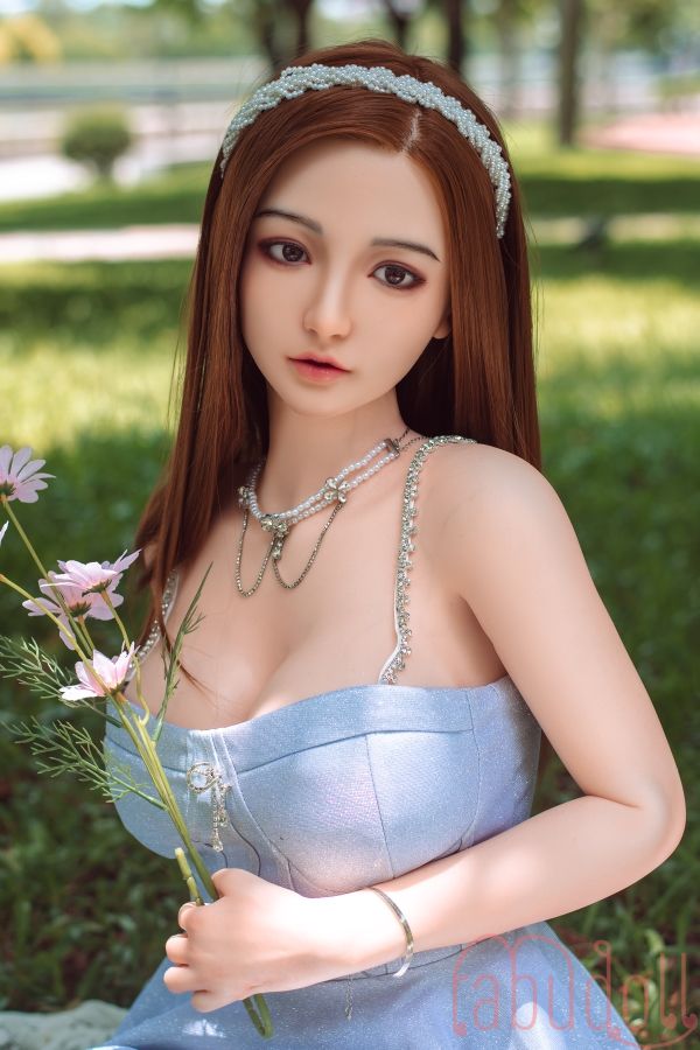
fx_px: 2187
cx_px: 350
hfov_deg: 18.2
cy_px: 525
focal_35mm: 75
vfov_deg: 27.0
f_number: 2.8
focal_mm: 50
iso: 100
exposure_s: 1/320
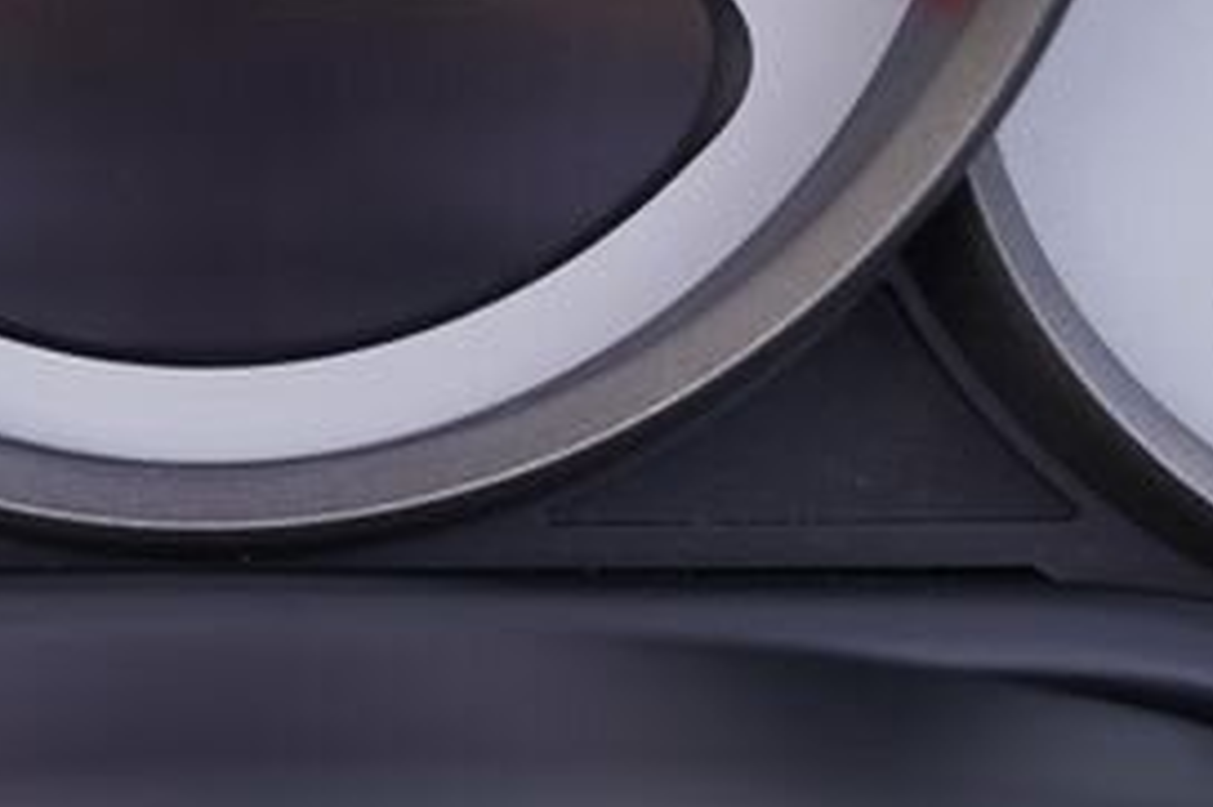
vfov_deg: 10.4
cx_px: 178
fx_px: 4310
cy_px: -341
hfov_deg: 15.9
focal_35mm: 128
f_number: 4
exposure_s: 1/60
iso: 100
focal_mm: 34
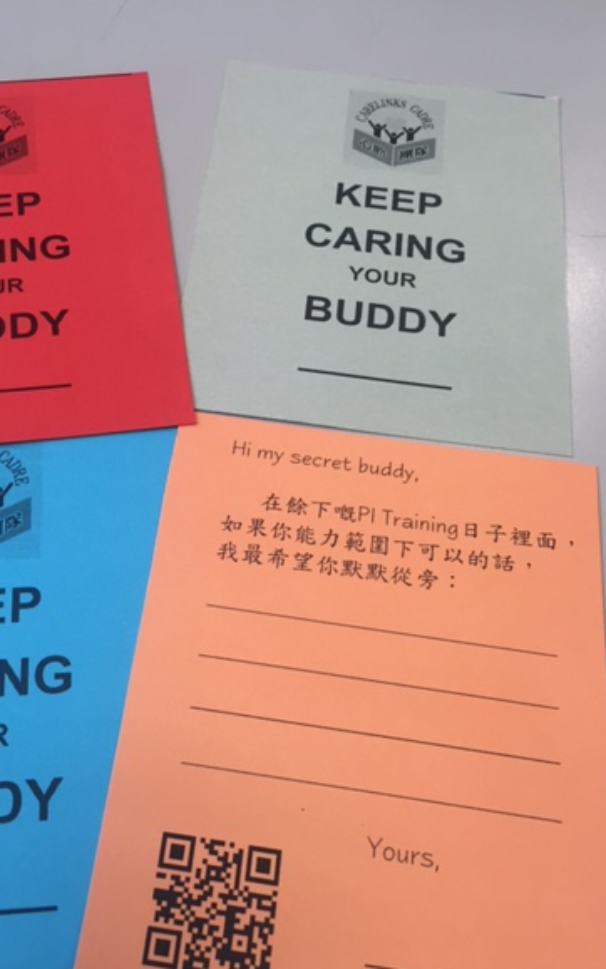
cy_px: 522
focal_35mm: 34
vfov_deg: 56.6
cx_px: 221
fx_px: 898
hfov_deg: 37.0
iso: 50
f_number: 2.2
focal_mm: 4.15
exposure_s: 1/33
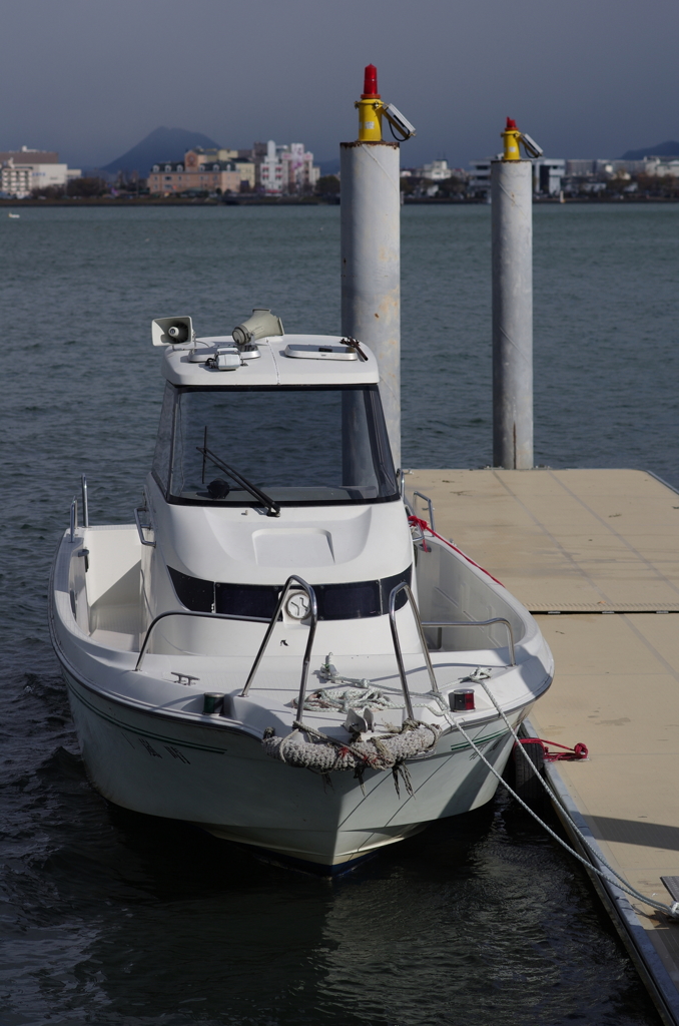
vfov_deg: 19.5
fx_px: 2985
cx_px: 340
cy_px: 513
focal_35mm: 105
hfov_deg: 13.0
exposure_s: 1/2000
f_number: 4.5
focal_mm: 70
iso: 100
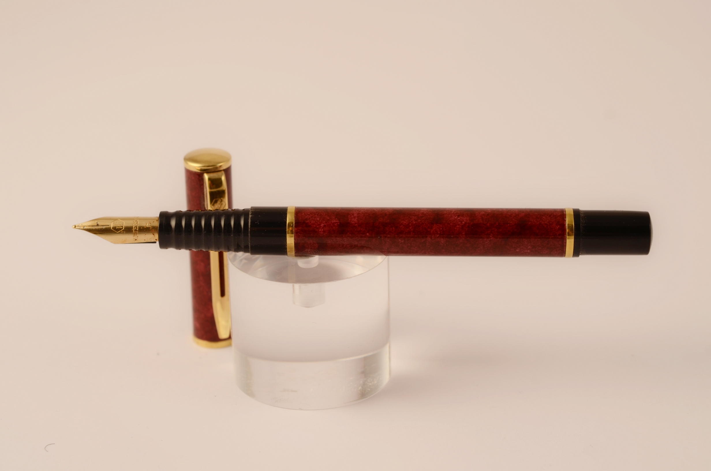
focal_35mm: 90
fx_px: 1774
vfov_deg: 15.1
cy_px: 236
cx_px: 356
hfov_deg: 22.7
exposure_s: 1/50
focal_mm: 60
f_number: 8
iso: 100
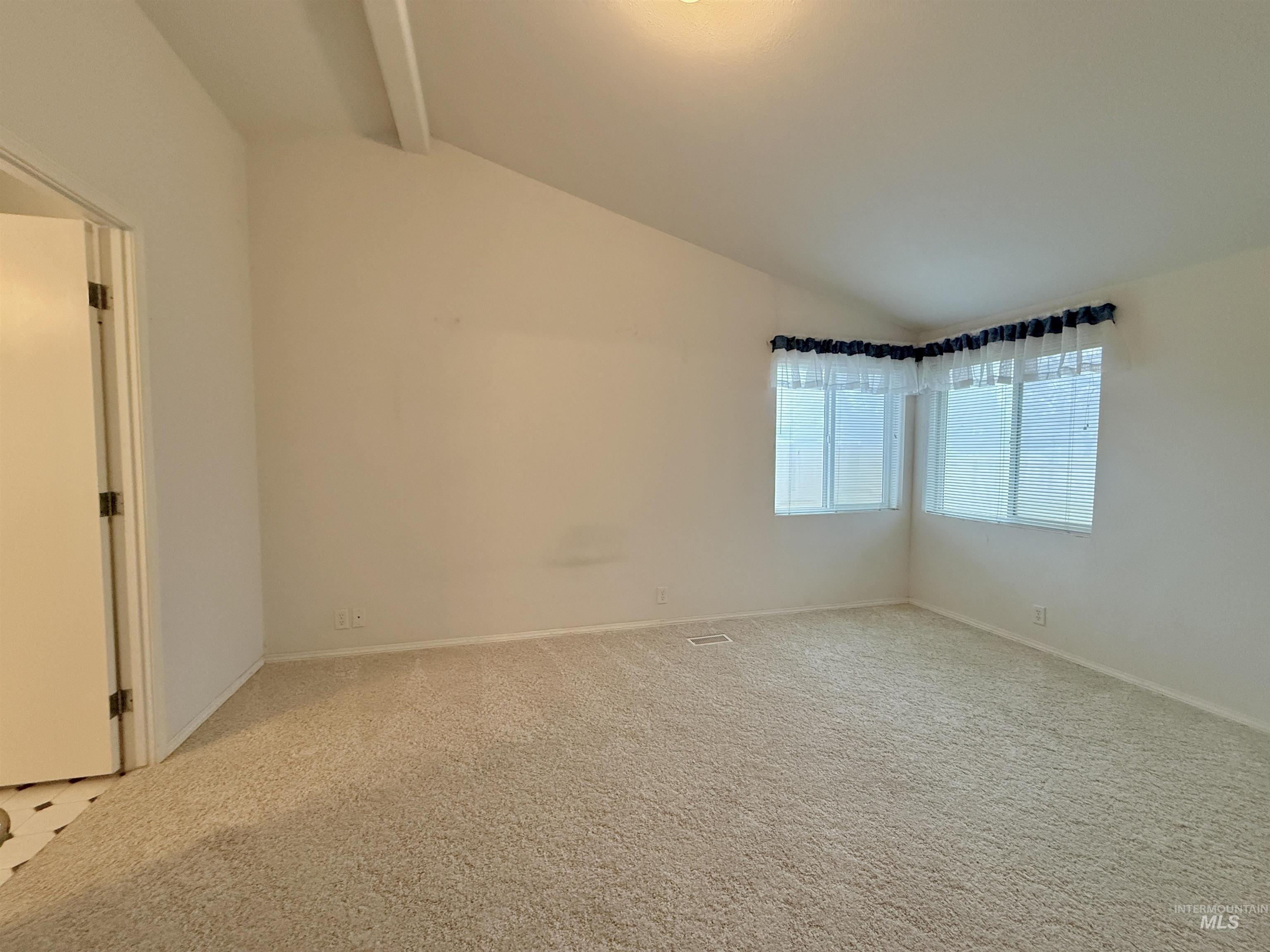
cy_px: 476
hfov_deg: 102.1
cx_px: 635
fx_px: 514
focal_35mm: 14
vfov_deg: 85.7
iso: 640
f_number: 2.2
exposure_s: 1/120
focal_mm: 2.22
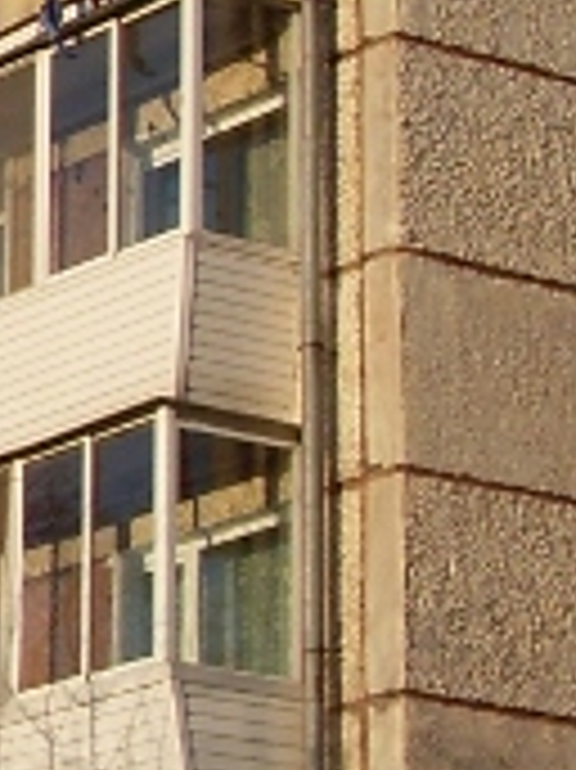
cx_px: -430
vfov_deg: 9.7
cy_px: 286
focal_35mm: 205
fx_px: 4554
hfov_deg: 7.1
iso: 80
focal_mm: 6.3
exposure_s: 1/250
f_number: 7
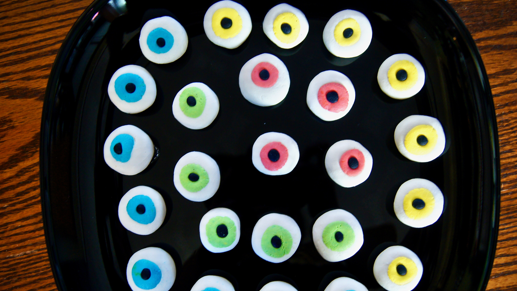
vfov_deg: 23.4
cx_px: 258
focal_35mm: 51
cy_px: 178
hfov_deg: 40.6
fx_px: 699
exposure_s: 1/50
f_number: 4.5
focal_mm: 28
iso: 320
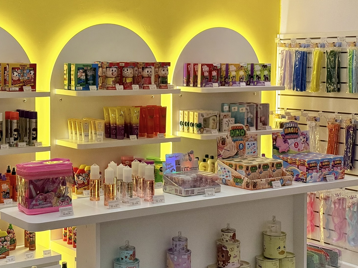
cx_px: 129
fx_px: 693
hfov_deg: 28.8
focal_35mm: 67
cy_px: 109
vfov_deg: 21.9
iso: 80
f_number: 1.78
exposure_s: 1/227
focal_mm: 6.76
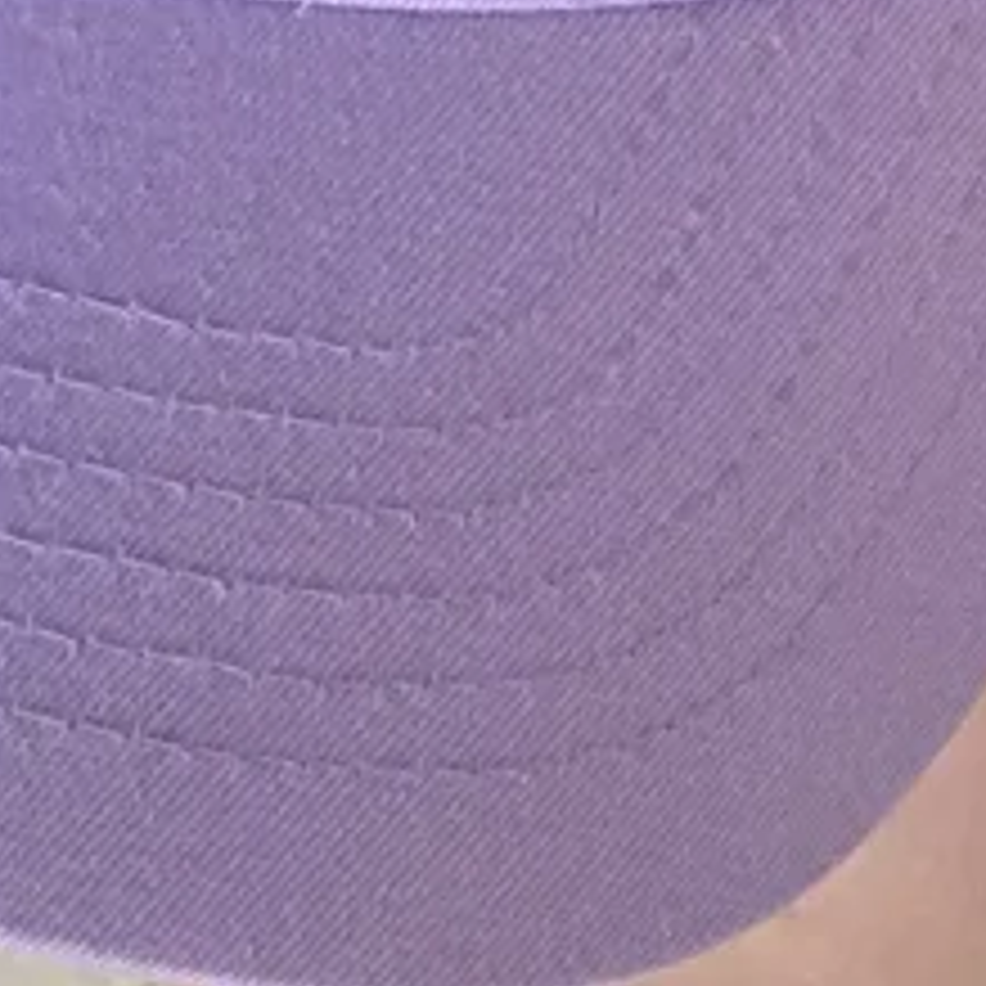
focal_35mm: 174
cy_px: 1135
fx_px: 5607
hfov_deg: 10.0
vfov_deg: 9.9
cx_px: 536
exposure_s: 1/60
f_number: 2.2
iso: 125
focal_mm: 2.71
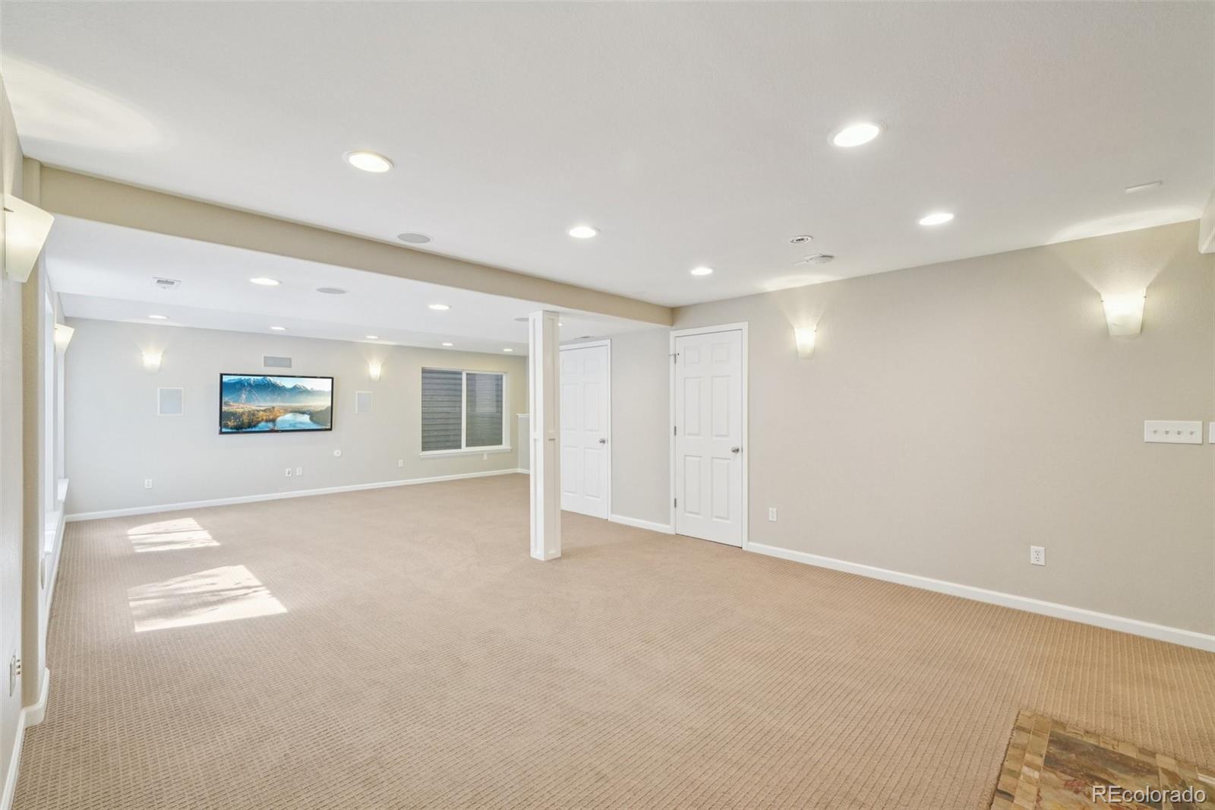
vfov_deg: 77.3
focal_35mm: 15
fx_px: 506
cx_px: 608
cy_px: 405
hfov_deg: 100.4
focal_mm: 10
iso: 800
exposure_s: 1/13
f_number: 8
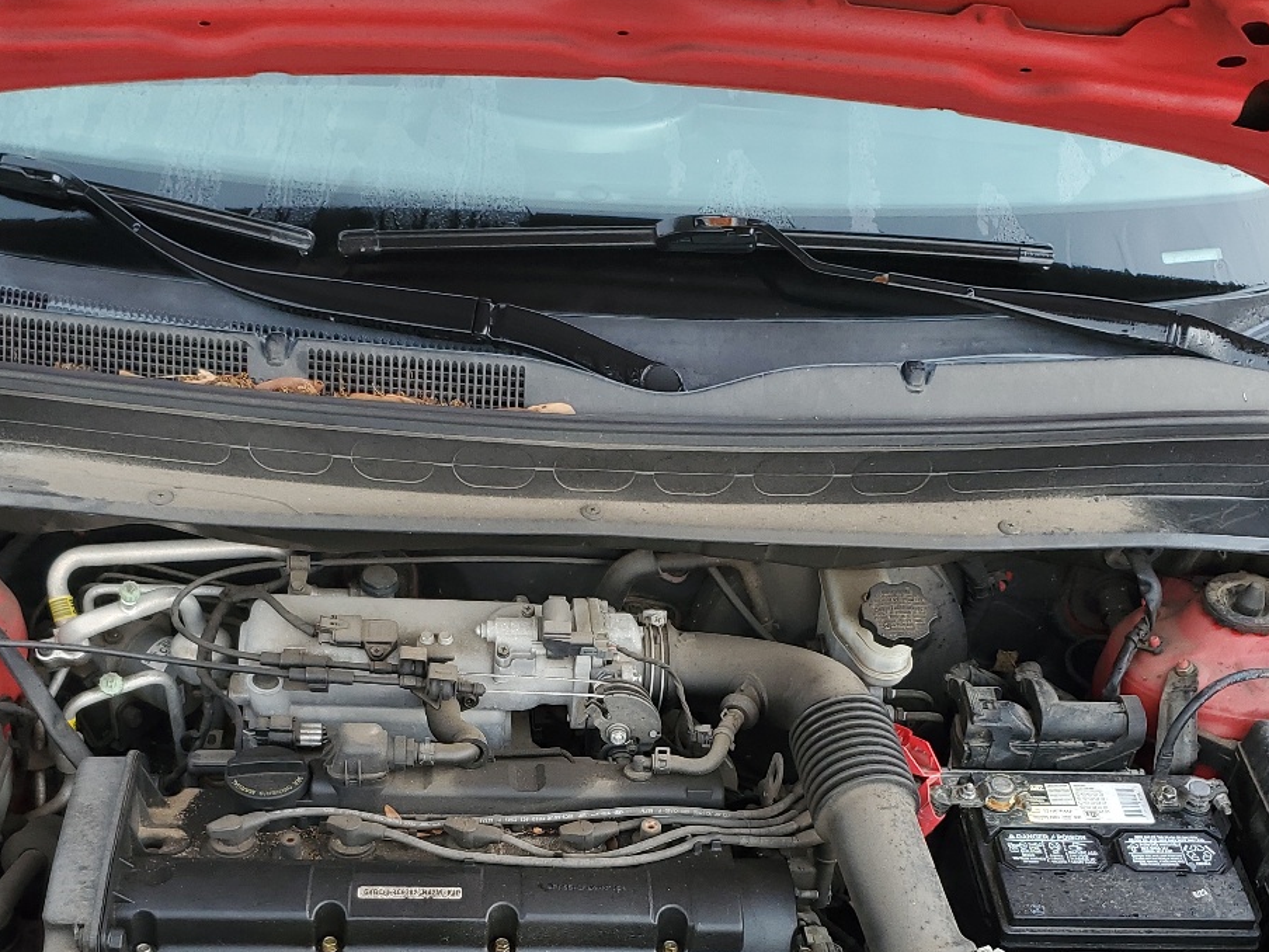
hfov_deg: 41.2
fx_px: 1686
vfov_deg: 30.6
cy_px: 791
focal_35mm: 46
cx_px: 576
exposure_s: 1/145
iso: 50
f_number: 1.5
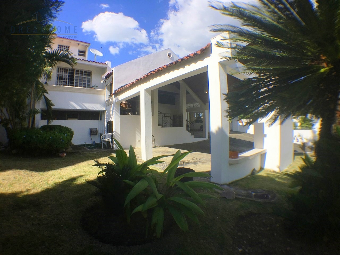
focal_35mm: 29
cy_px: 128
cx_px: 170
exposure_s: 1/1399
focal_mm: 4.15
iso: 25
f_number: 2.2
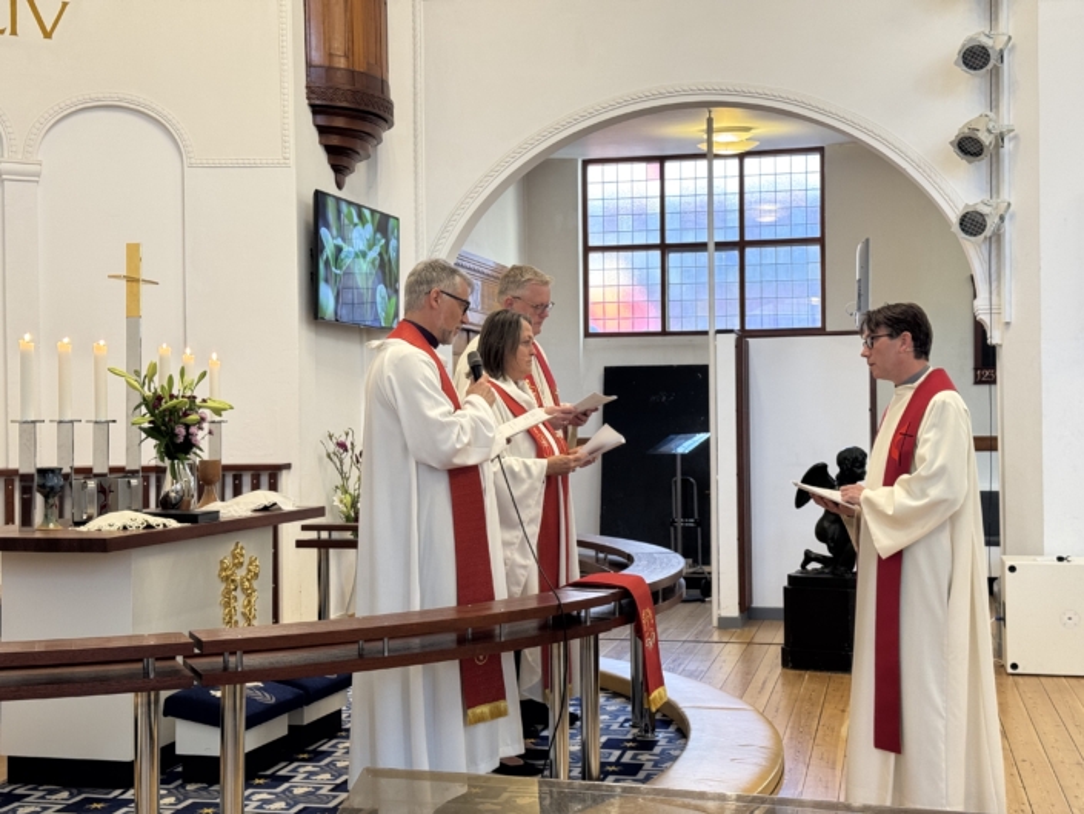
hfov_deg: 39.7
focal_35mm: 48
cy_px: 407
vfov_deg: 30.3
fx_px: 1503
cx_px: 542
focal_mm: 6.76
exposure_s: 1/50
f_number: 1.78
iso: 125
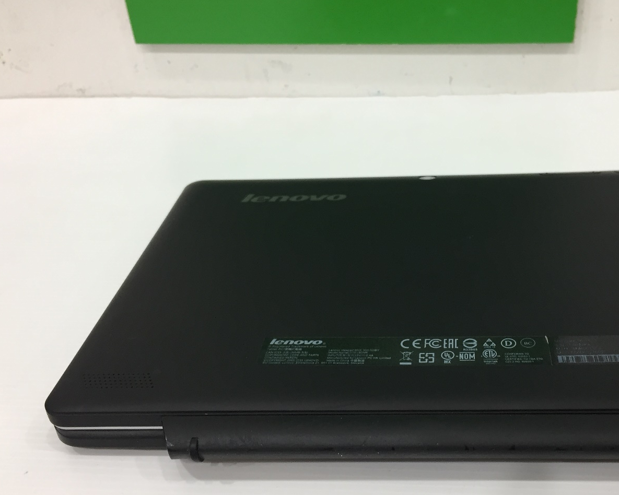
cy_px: 281
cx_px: 413
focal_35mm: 39
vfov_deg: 38.2
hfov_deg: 46.1
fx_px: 714
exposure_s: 1/33
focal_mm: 4.15
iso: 100
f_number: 2.2
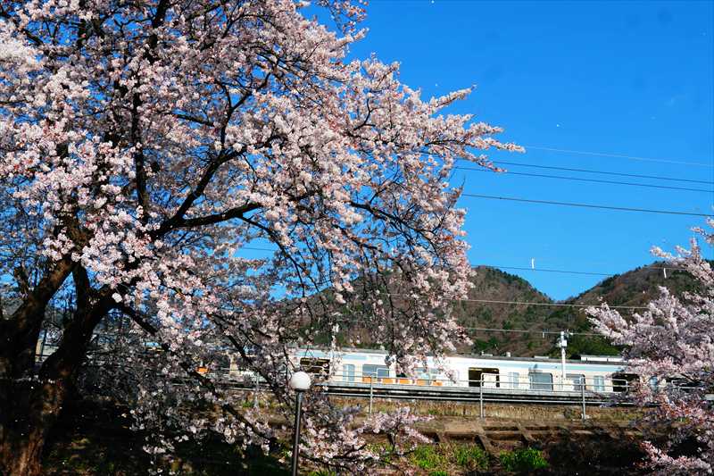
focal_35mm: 36
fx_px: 714
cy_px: 238
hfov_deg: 53.1
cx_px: 357
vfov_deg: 36.9
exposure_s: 1/250
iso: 100
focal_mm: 24
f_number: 8
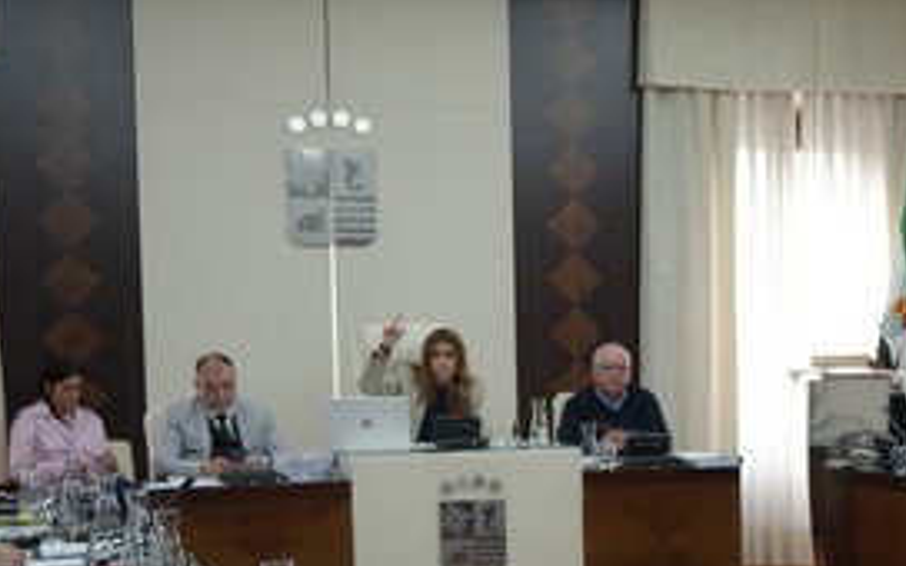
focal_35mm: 84
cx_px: 1049
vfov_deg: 15.4
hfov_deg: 22.9
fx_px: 2074
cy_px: 508
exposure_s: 1/160
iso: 1000
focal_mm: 28
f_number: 4
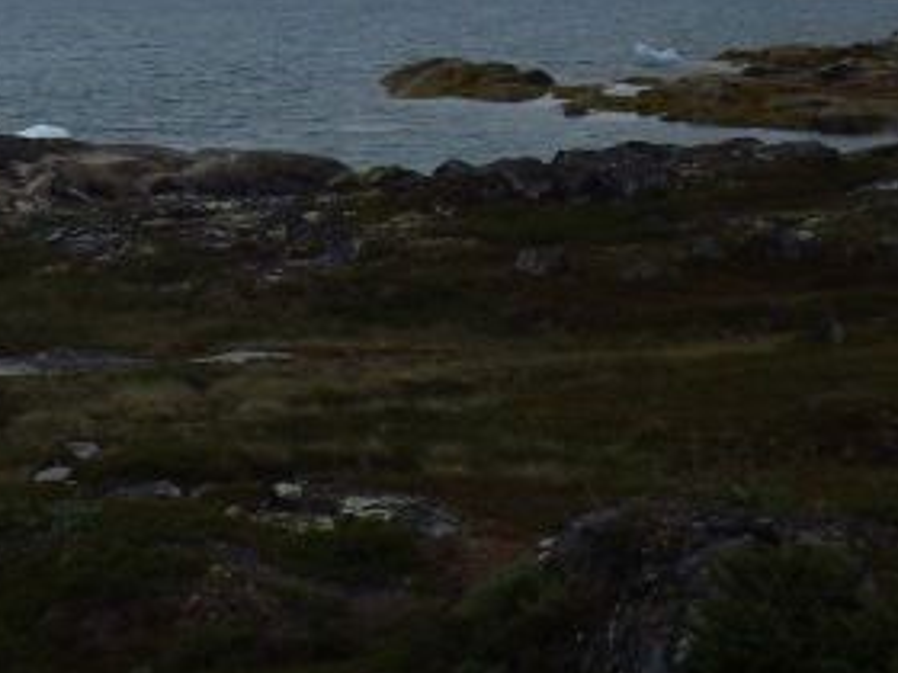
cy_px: -234
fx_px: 2075
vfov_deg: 17.2
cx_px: 103
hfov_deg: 23.8
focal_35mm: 80
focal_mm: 5
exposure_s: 1/1250
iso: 125
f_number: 4.2
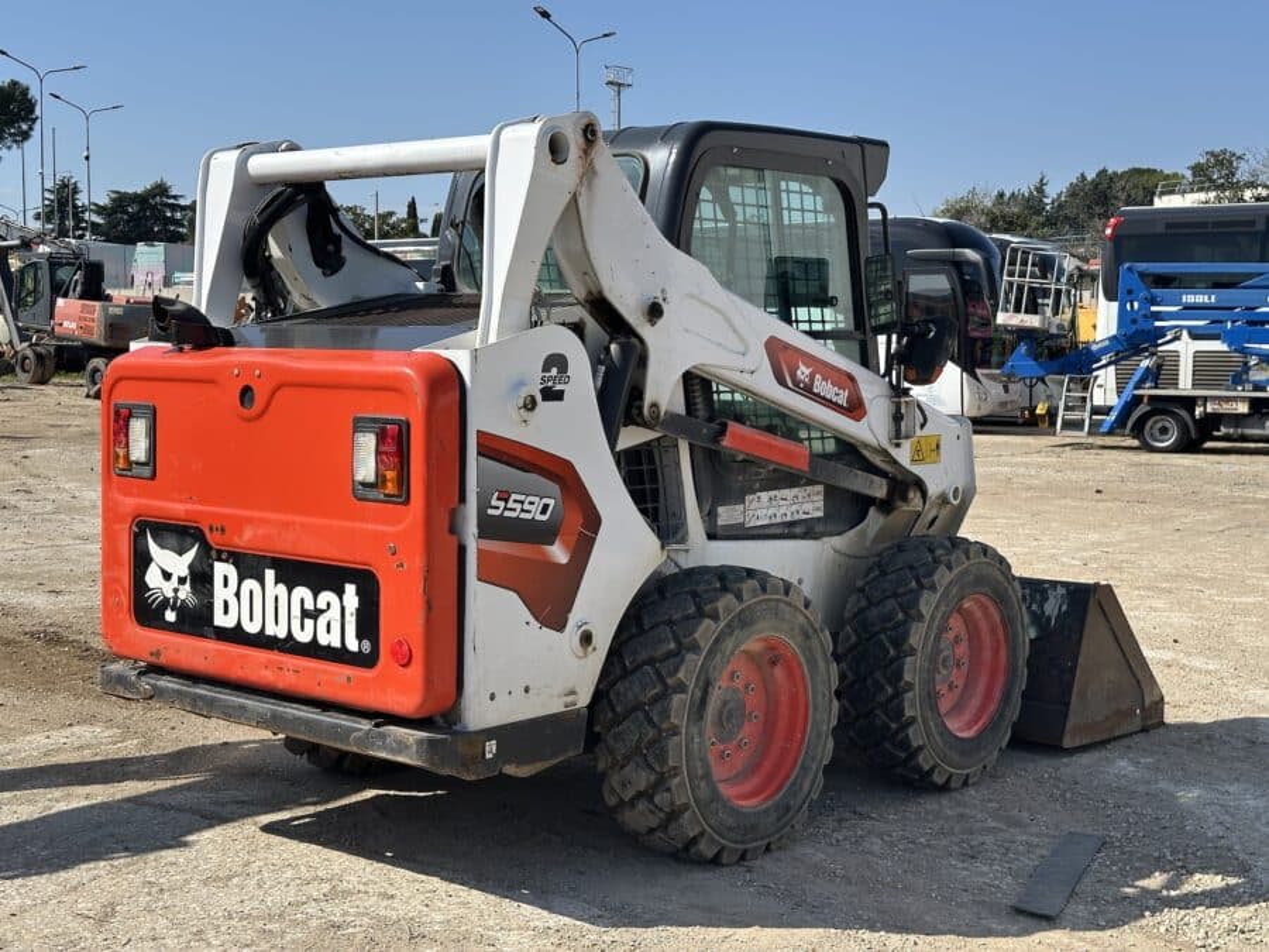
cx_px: 634
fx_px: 1760
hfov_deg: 39.7
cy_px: 476
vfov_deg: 30.3
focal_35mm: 48
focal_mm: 6.86
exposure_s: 1/4016
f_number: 1.78
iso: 64
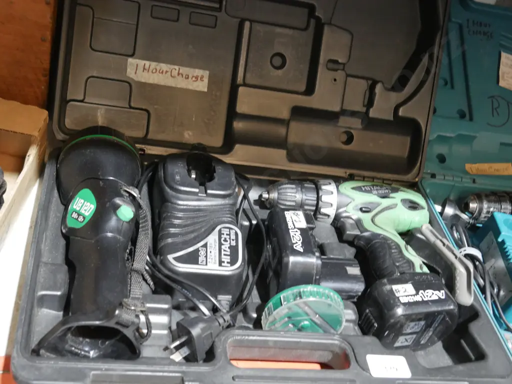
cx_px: 256
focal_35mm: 42
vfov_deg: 34.4
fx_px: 622
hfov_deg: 44.8
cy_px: 192
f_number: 4.6
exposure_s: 1/60
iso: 3200
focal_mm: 21
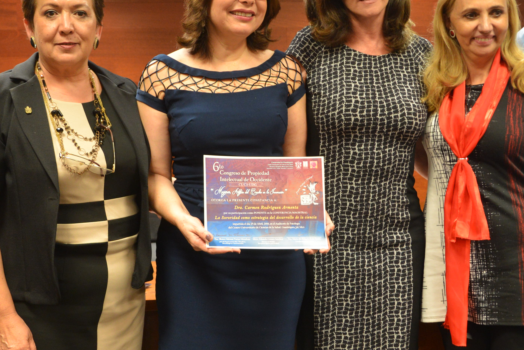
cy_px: 169
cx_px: 287
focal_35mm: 60
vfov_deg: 22.6
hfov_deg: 33.4
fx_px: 874
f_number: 3.8
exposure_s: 1/30
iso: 1250
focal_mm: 28
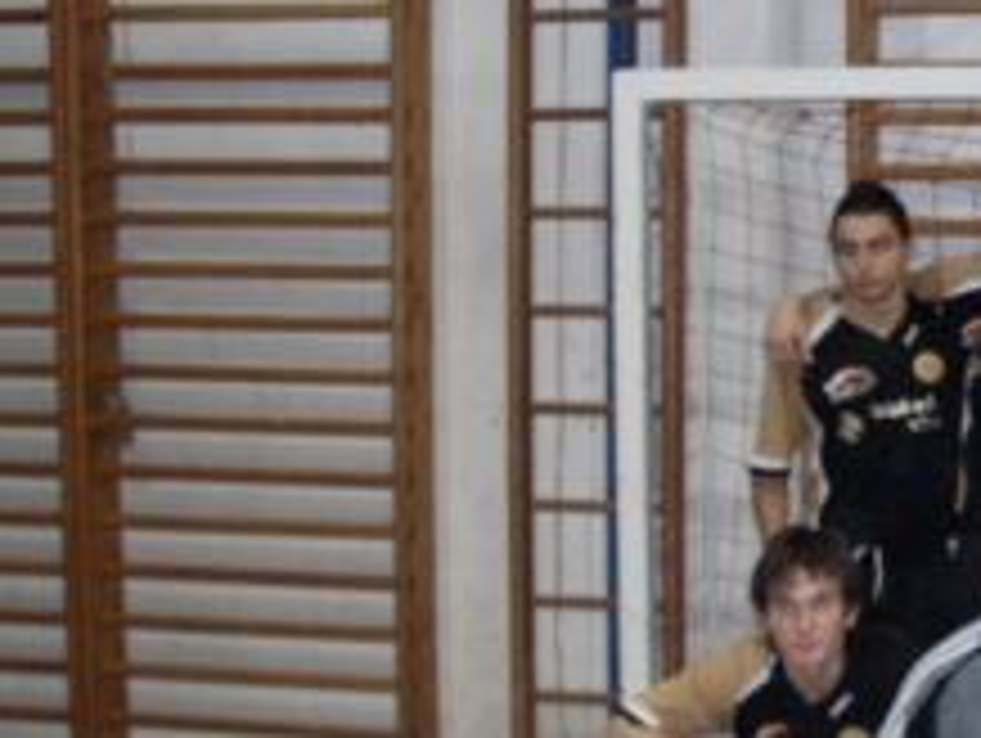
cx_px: 1084
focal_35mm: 87
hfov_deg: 21.3
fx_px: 2468
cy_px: 592
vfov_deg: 16.9
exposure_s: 1/45
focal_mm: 6.3
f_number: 2.8
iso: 240
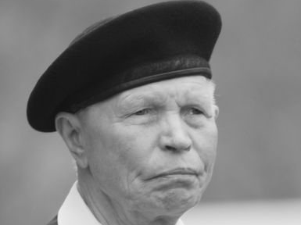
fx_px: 7827
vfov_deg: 1.6
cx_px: 94
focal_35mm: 901
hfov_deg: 2.2
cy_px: 172
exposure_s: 1/100
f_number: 5.6
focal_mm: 300
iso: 200
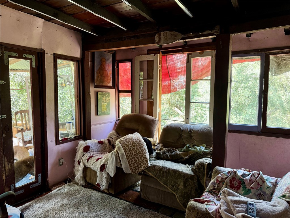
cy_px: 109
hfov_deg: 71.6
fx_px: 201
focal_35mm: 24
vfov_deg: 56.8
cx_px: 145
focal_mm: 6.76
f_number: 1.78
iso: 200
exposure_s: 1/78
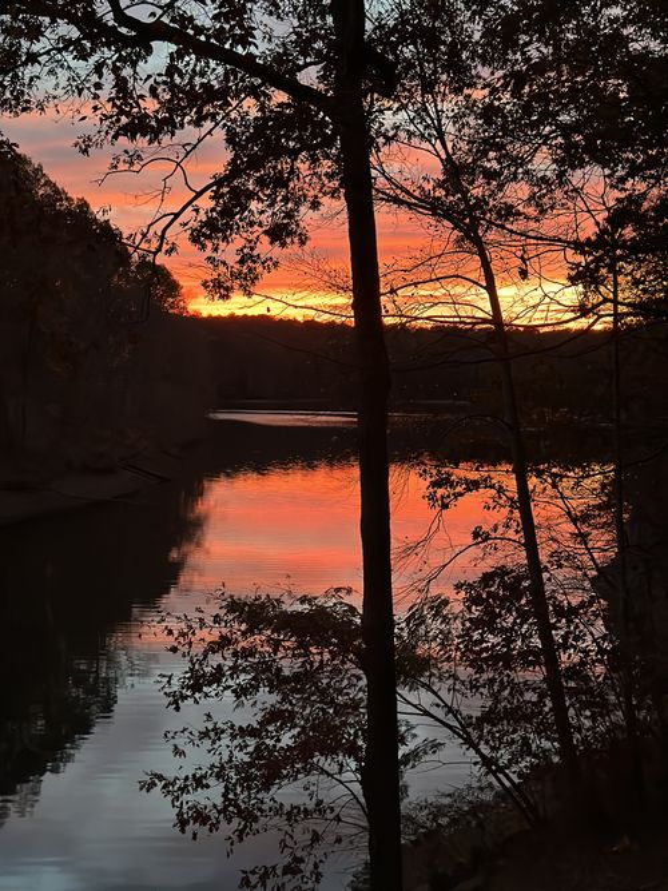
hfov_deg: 30.3
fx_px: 1235
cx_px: 334
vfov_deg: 39.7
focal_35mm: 48
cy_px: 446
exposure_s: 1/40
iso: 800
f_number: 1.78
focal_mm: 6.86
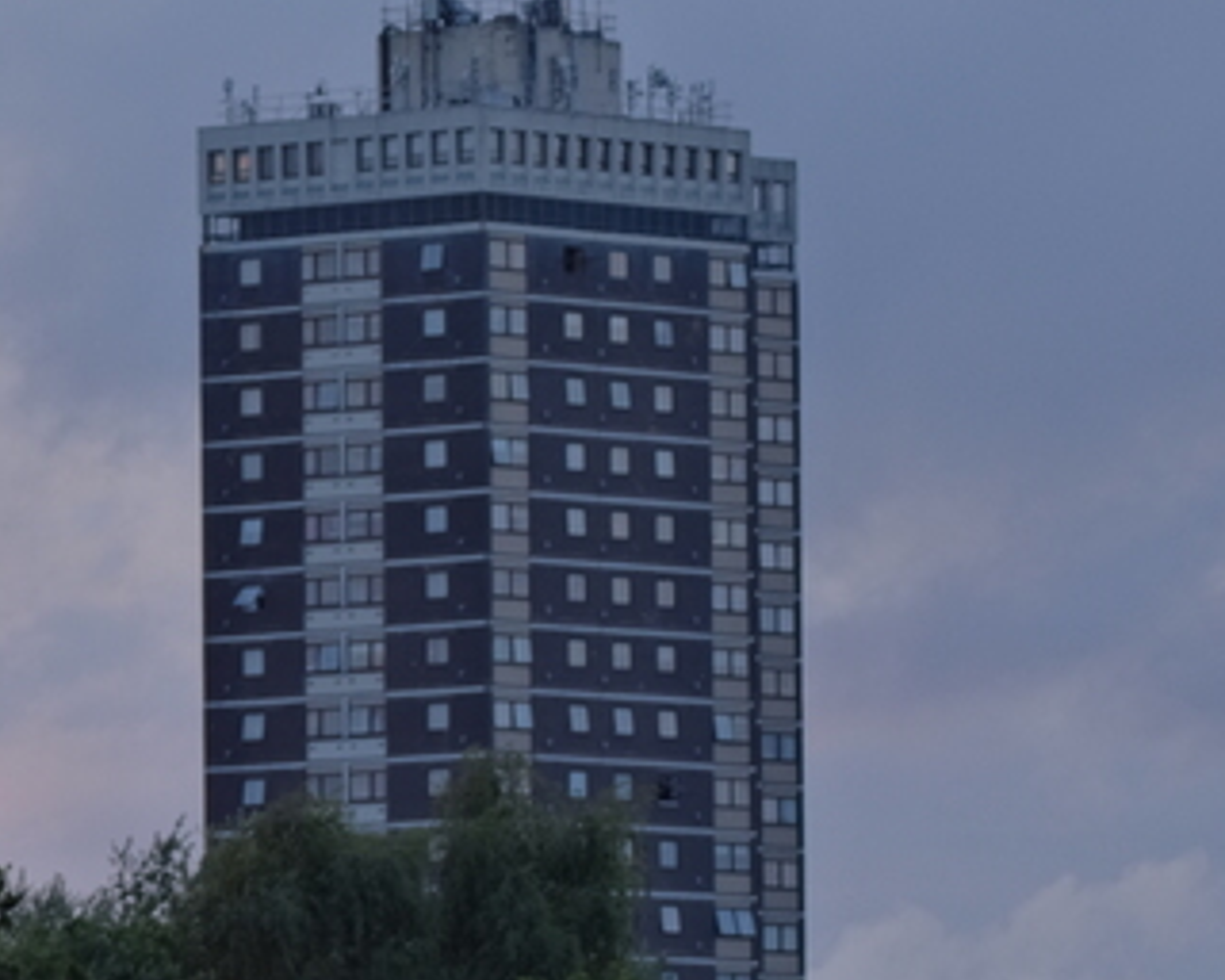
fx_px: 16315
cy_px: 1097
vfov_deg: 3.4
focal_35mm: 450
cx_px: -586
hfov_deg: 4.3
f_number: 5
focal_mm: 100
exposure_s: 1/250
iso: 400
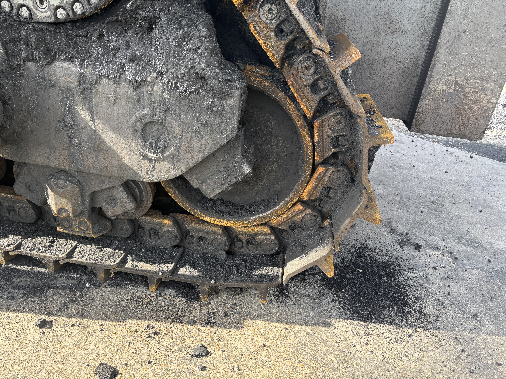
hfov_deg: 67.3
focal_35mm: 26
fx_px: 380
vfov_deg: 53.1
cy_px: 190
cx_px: 253
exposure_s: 1/191
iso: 50
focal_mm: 5.96
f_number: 1.6
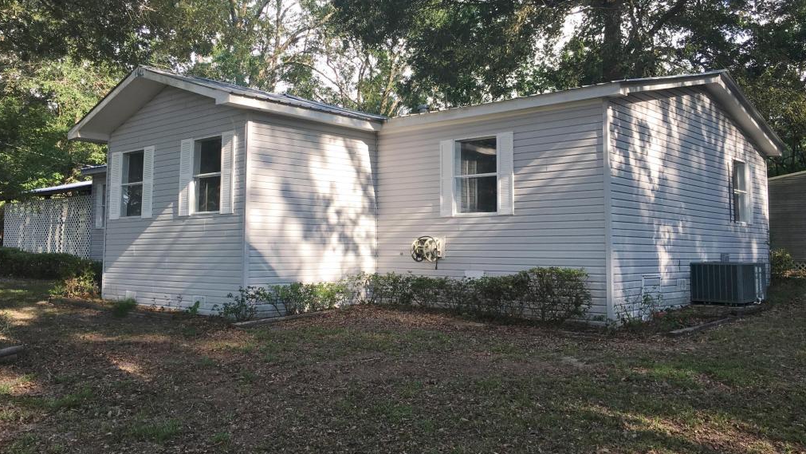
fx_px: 684
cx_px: 399
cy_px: 190
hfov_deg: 61.0
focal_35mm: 32
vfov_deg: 36.6
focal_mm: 4.15
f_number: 2.2
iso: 25
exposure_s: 1/337
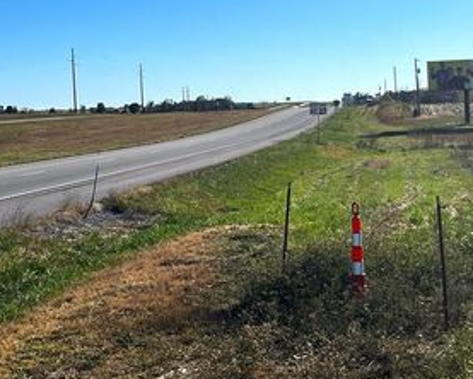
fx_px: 1037
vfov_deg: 20.6
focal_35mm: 74
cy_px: 107
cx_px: 381
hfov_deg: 25.3
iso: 50
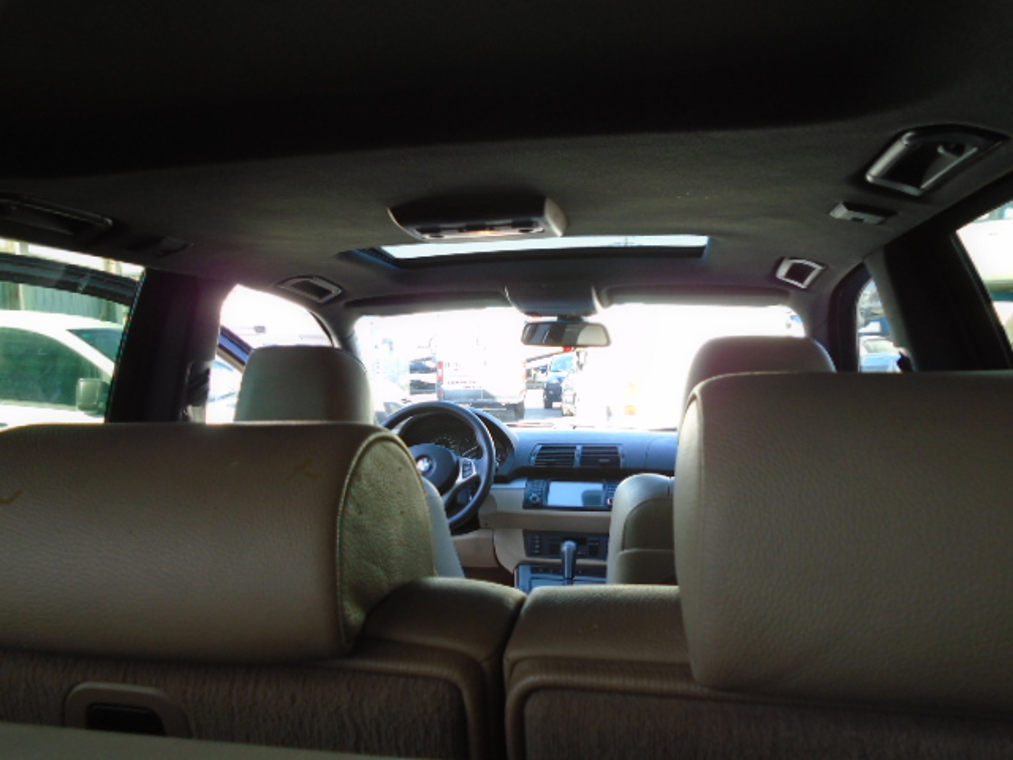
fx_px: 761
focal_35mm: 26
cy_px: 380
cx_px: 506
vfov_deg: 53.1
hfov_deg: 67.3
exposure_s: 1/50
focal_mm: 4.6
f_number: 3.2
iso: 100
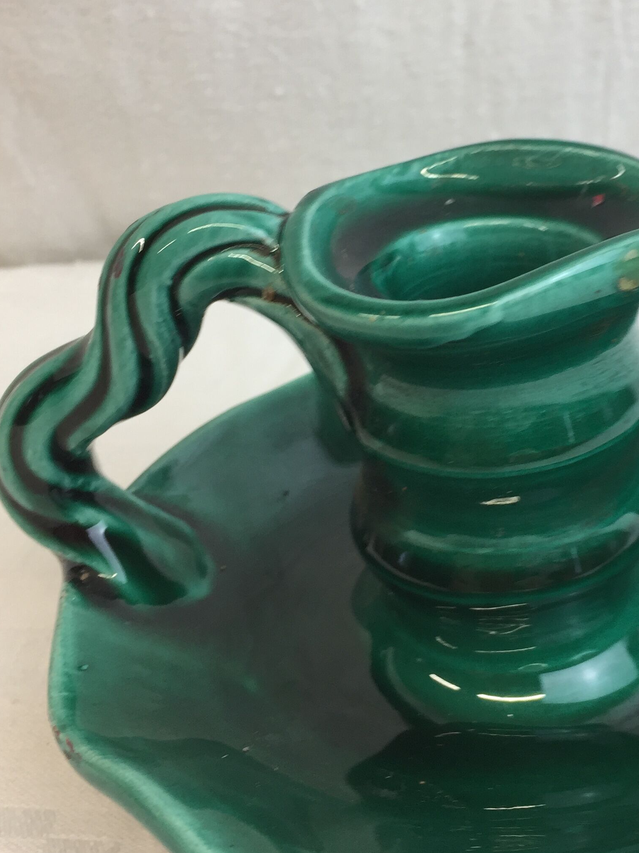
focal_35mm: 47
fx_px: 1157
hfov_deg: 30.4
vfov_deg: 40.3
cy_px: 351
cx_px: 474
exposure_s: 1/100
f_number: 2.2
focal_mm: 4.15
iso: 50
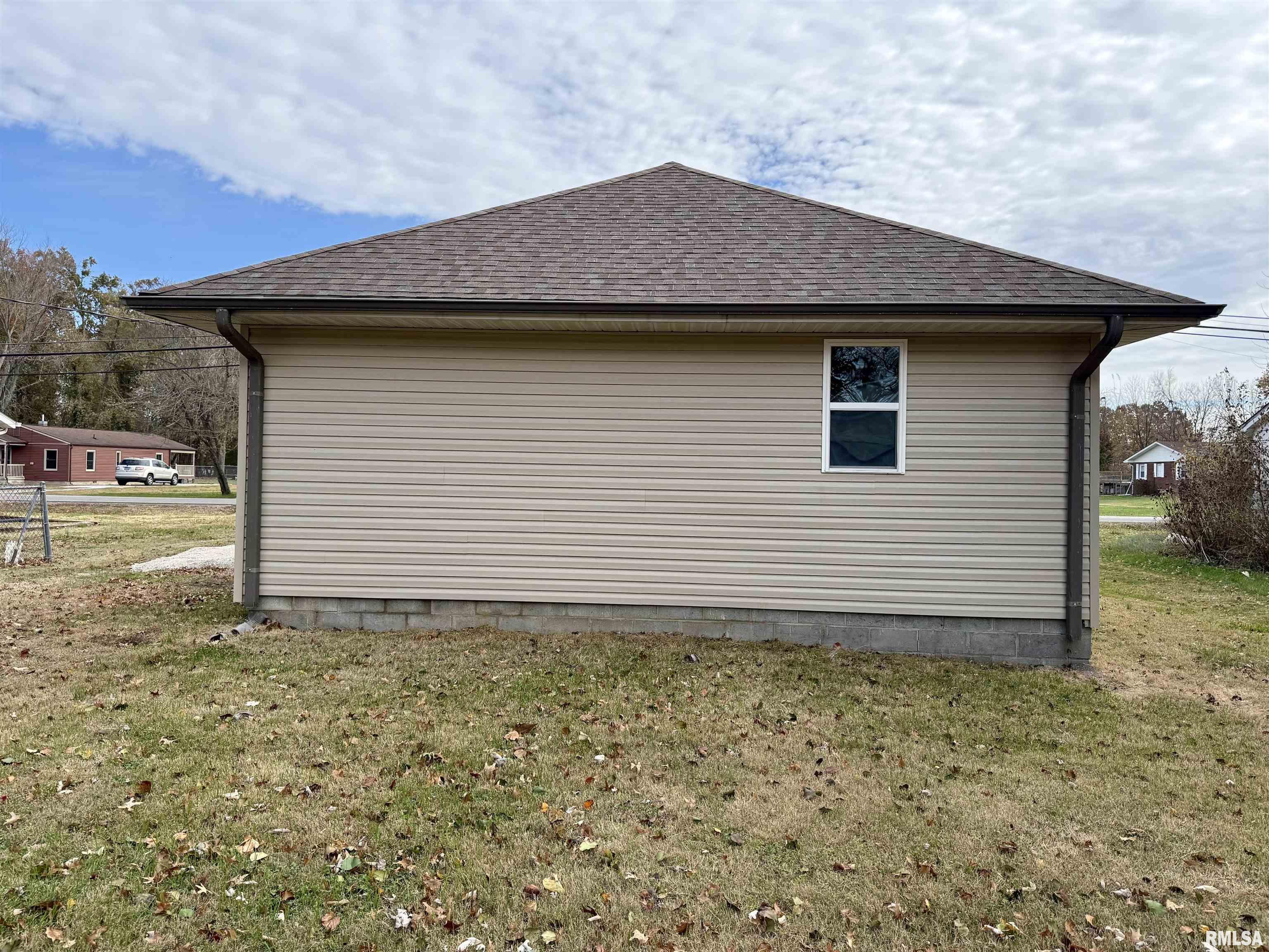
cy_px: 476
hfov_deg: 71.6
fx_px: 880
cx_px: 634
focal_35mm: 24
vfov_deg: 56.8
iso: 100
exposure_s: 1/2801
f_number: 1.78
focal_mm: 6.76
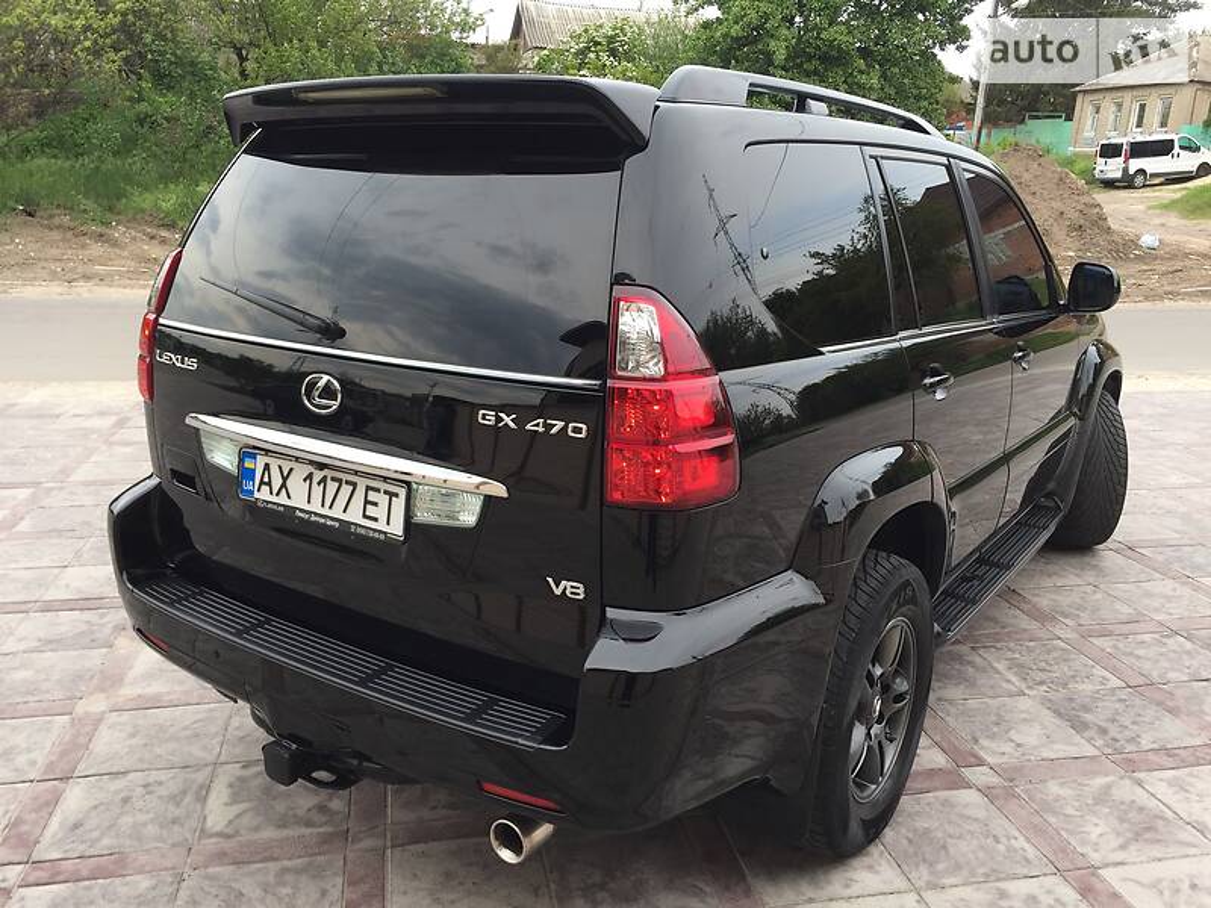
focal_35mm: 29
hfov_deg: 61.7
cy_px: 454
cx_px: 606
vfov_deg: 48.2
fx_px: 1015
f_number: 2.2
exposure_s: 1/164
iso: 32
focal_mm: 4.2
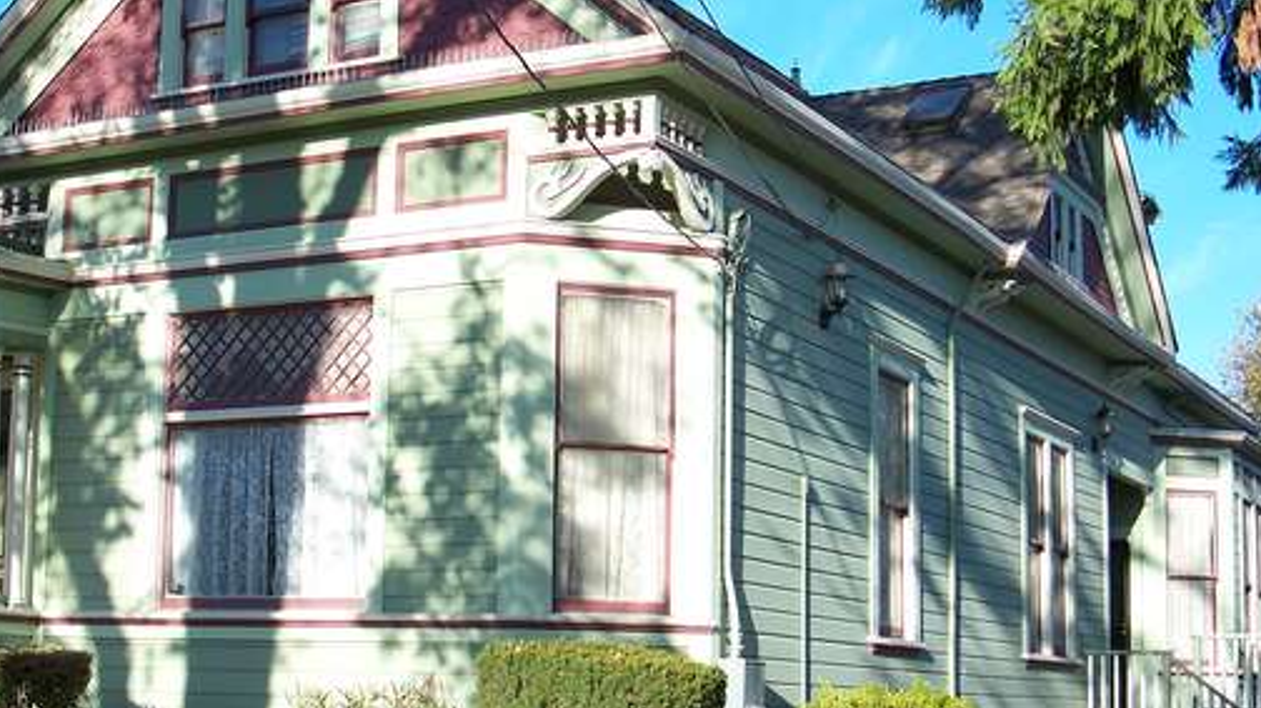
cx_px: 465
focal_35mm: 64
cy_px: 385
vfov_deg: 18.8
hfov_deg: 32.7
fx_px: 2139
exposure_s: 1/500
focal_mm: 7.8
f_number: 2.8
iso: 64
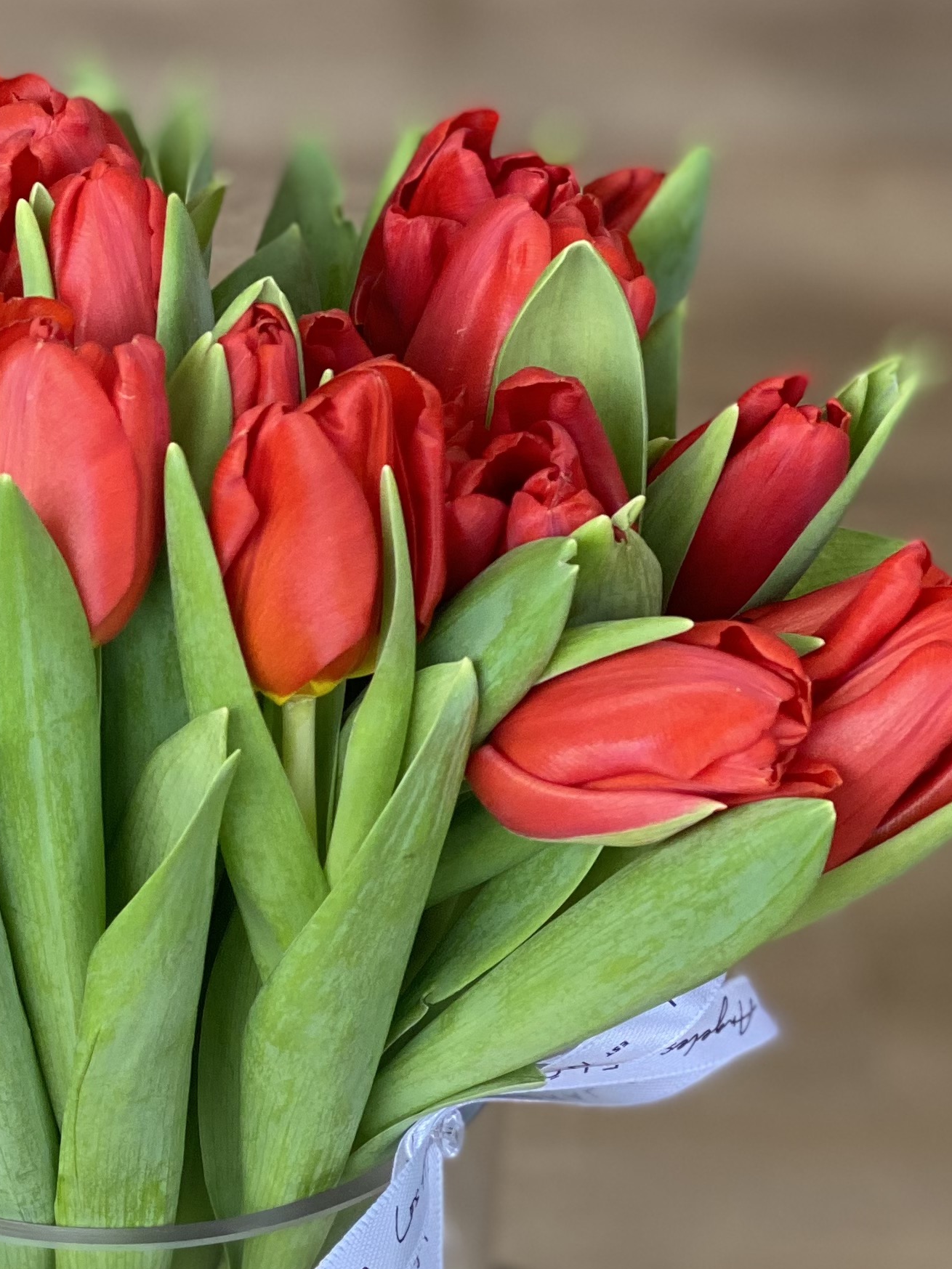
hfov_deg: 12.3
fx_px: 4401
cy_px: 1092
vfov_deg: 16.2
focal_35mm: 120
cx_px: 116
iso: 80
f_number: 2
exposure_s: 1/120
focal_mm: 6
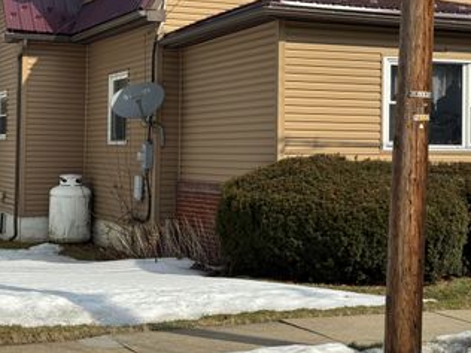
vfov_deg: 19.3
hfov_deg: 25.6
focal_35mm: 76
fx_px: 1034
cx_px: 276
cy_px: 109
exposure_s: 1/5376
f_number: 1.78
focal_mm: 6.76
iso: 64
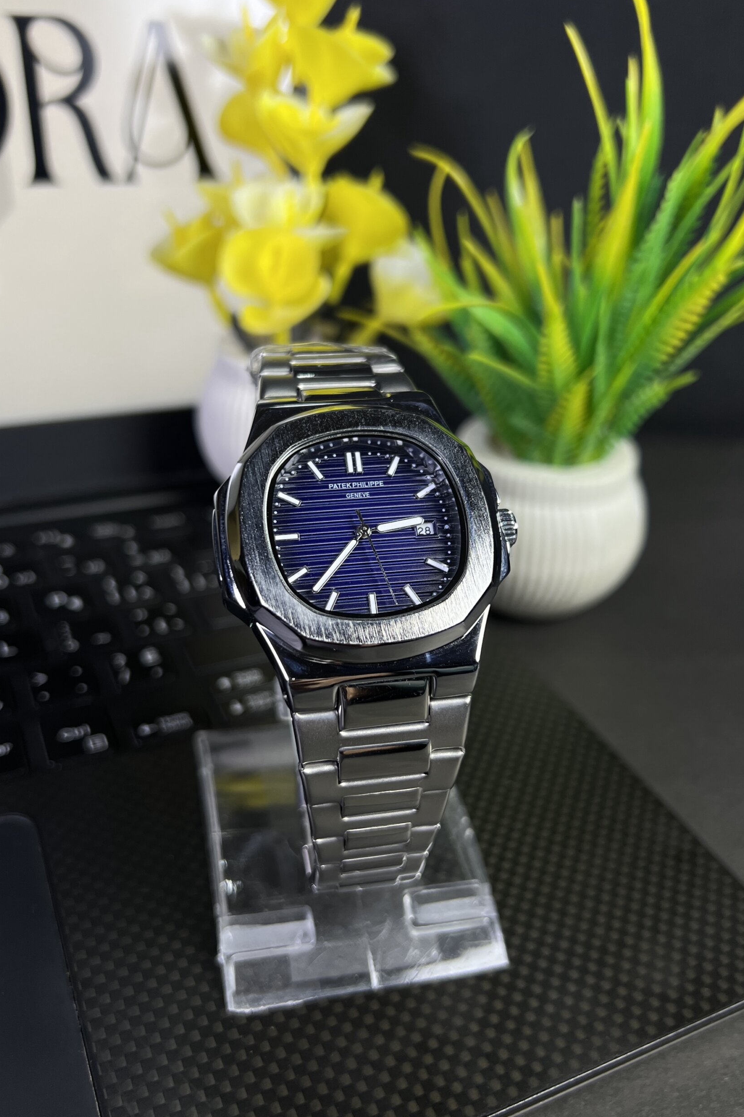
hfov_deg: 46.4
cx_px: 373
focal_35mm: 28
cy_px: 547
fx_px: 868
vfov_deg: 65.5
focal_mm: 5.7
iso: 40
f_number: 1.5
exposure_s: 1/167
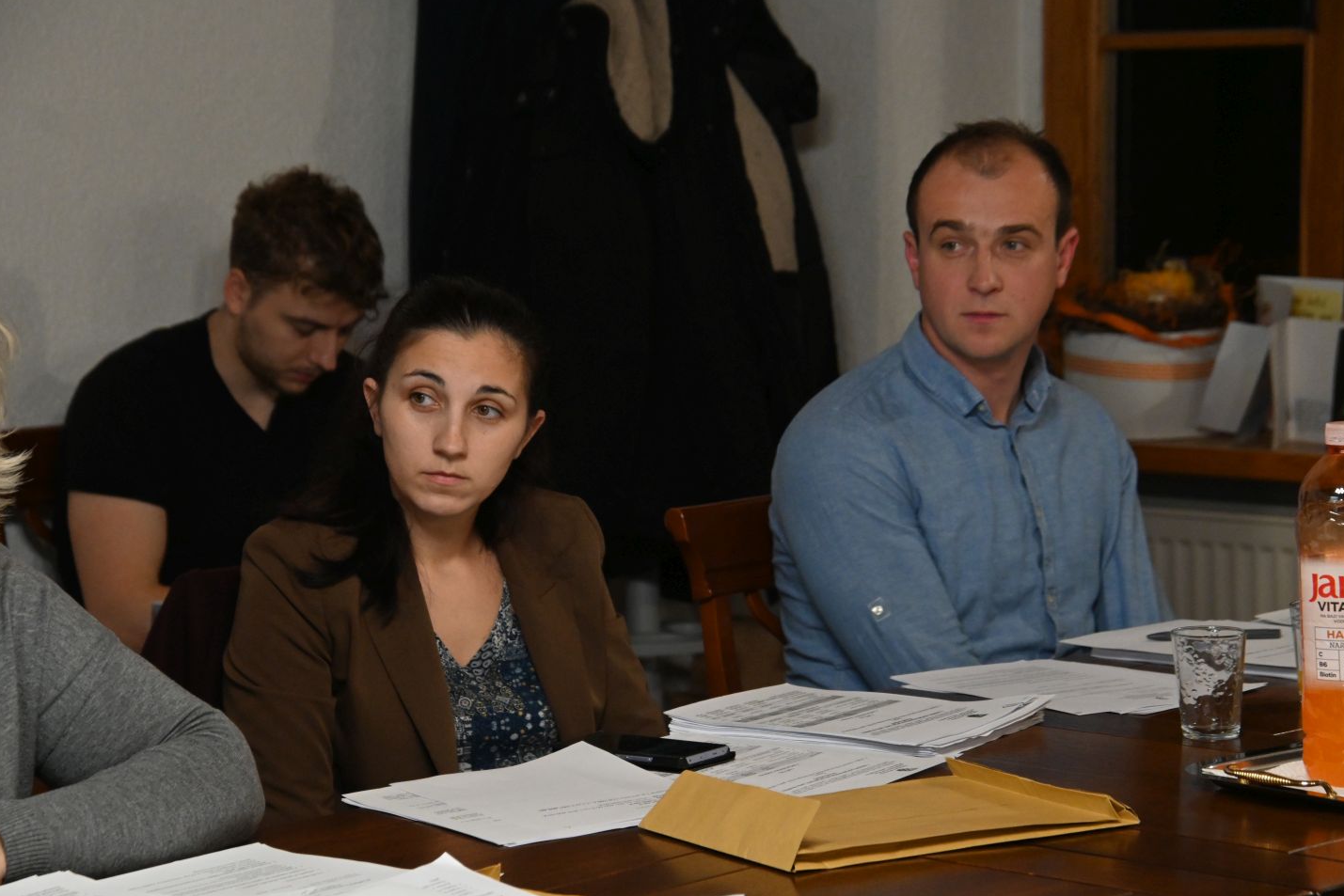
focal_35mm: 130
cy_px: 446
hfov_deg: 15.8
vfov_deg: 10.6
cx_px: 672
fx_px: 4853
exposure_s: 1/80
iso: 3200
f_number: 5
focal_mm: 86
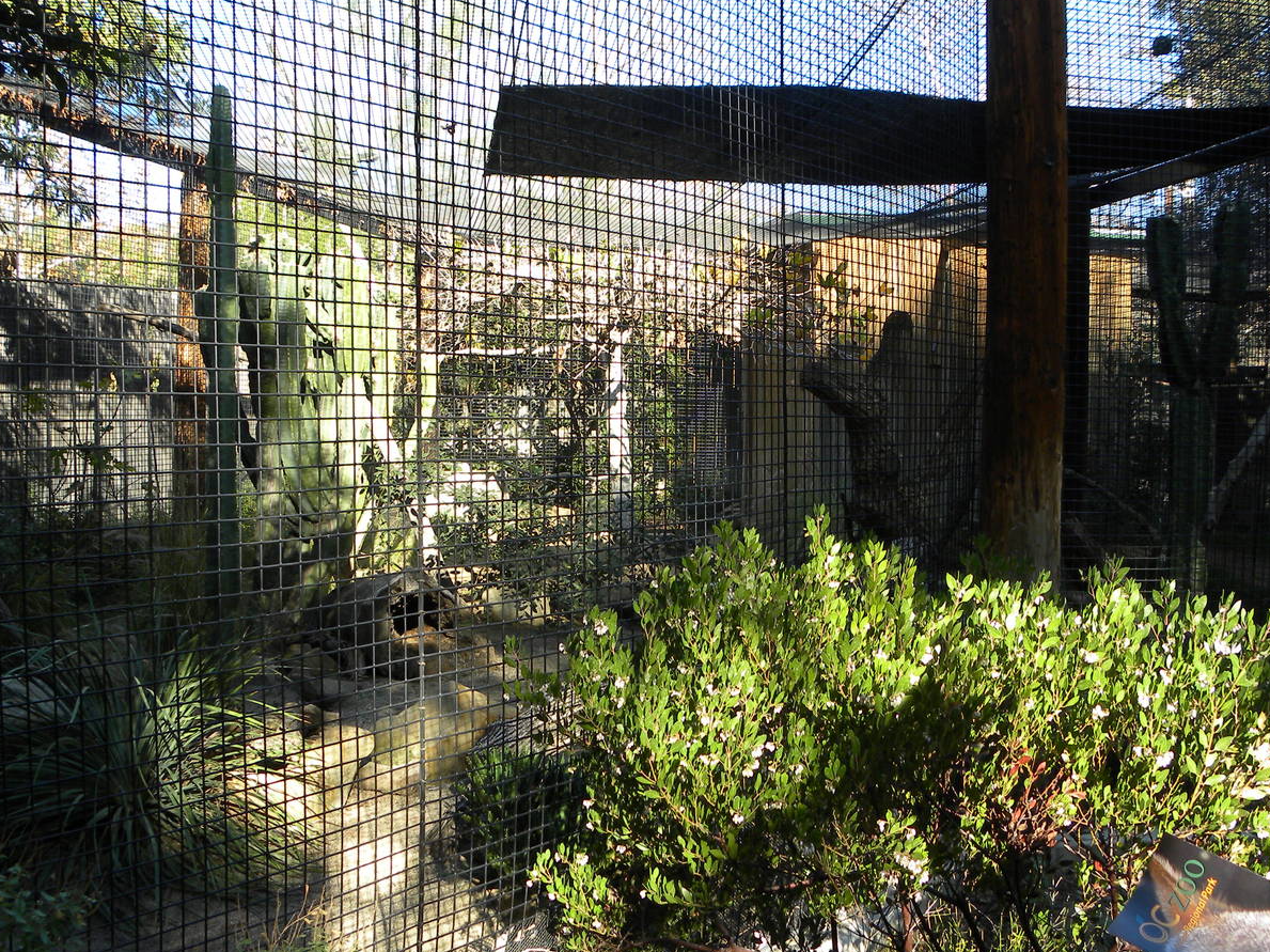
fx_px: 1284
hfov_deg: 52.6
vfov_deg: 40.7
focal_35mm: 35
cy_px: 446
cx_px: 632
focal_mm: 4.6
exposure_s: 1/118
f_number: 3.5
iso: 64
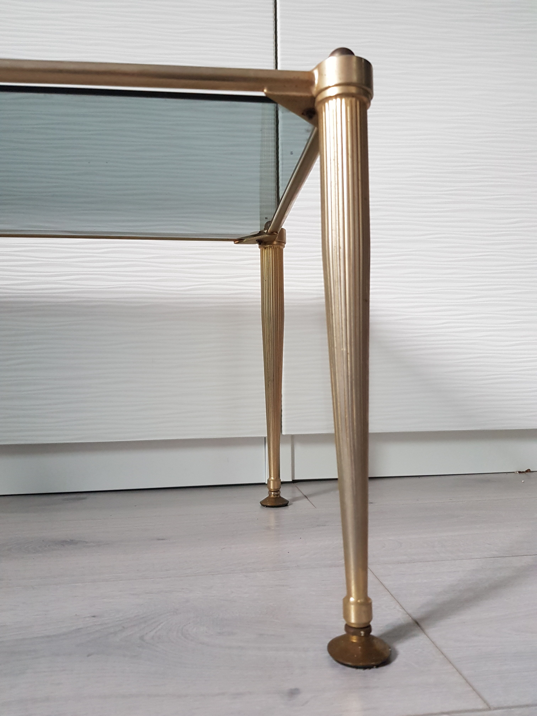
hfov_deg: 53.1
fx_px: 538
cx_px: 268
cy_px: 358
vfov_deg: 67.3
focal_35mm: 26
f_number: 1.7
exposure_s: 1/50
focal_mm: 4.3
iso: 200
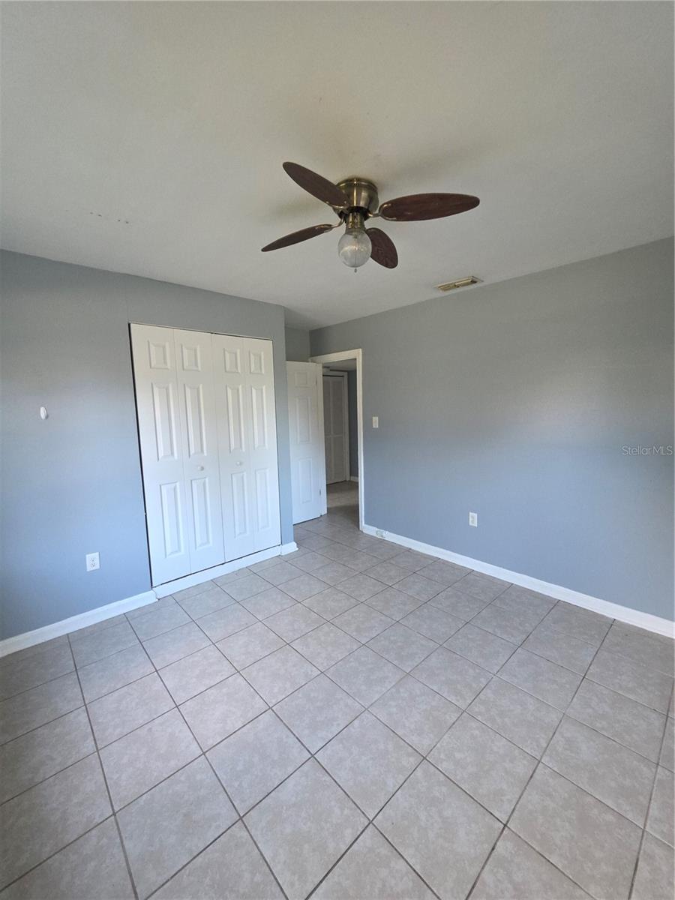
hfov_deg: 89.9
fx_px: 338
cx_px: 338
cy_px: 450
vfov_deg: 106.2
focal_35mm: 13
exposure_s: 1/60
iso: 250
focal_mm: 2.2
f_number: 1.9
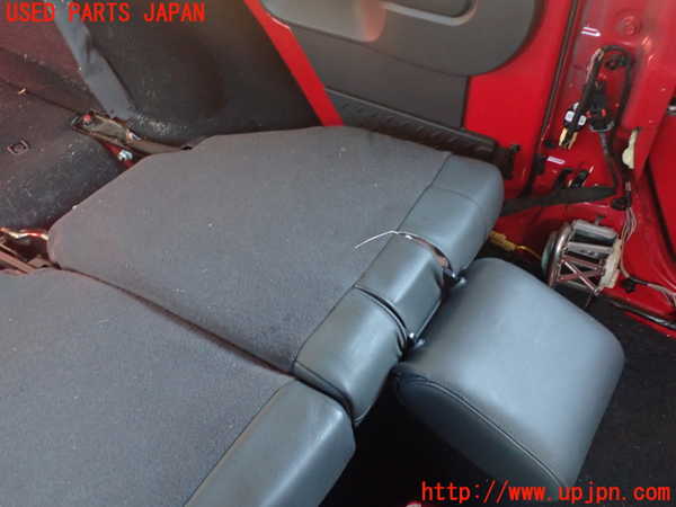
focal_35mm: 30
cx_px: 338
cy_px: 254
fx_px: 586
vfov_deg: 46.8
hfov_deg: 60.0
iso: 800
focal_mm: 5.4
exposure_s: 1/25
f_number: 2.3
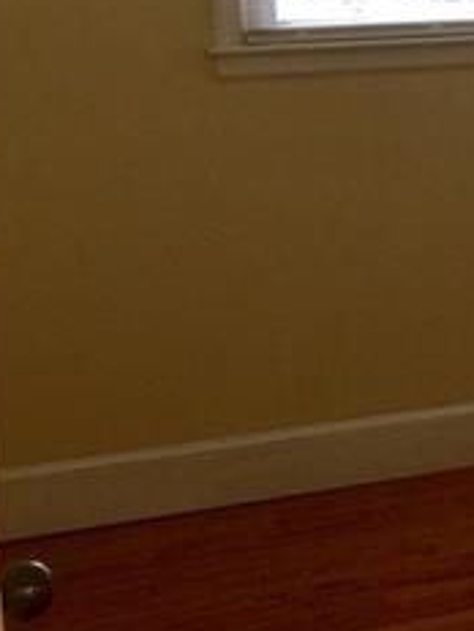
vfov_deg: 20.3
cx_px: 749
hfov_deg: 14.2
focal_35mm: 96
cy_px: 158
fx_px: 1753
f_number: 2.2
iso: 50
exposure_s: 1/30
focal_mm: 4.15
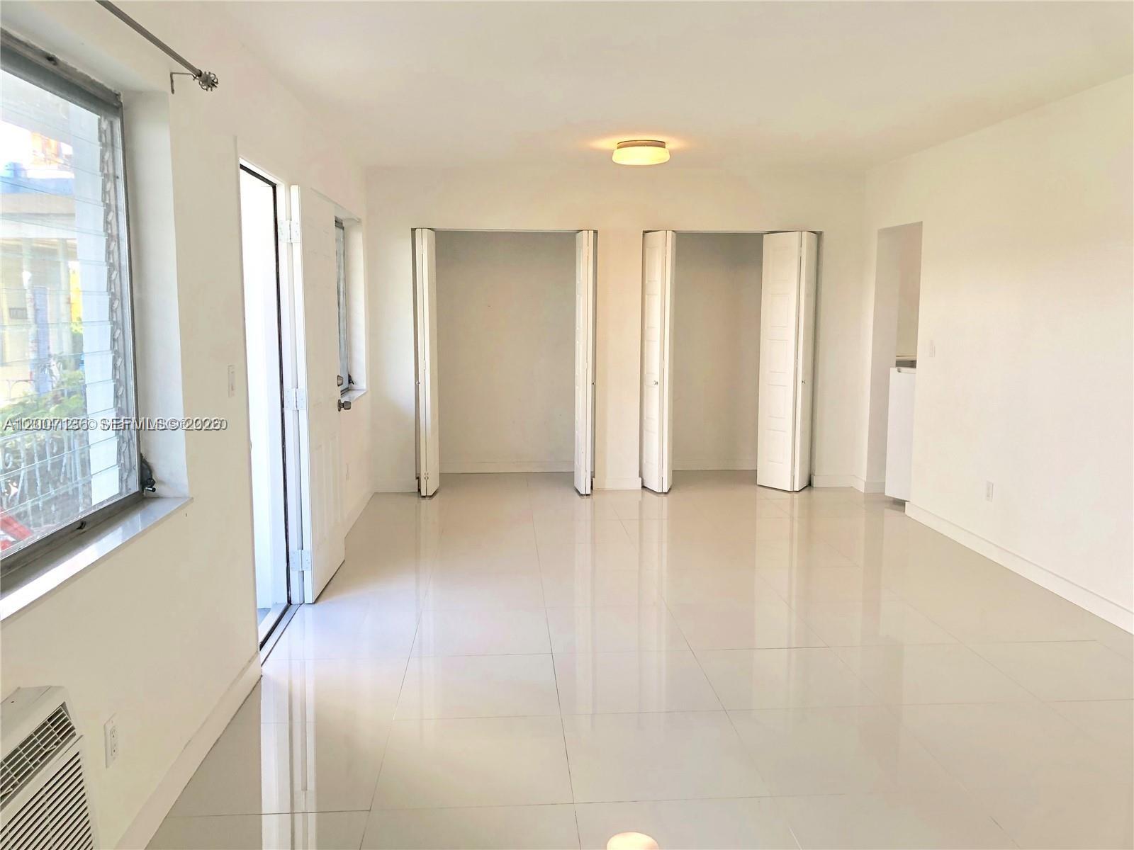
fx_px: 917
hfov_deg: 63.4
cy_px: 425
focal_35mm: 28
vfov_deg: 49.7
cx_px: 567
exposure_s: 1/120
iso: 50
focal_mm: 4
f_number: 1.8
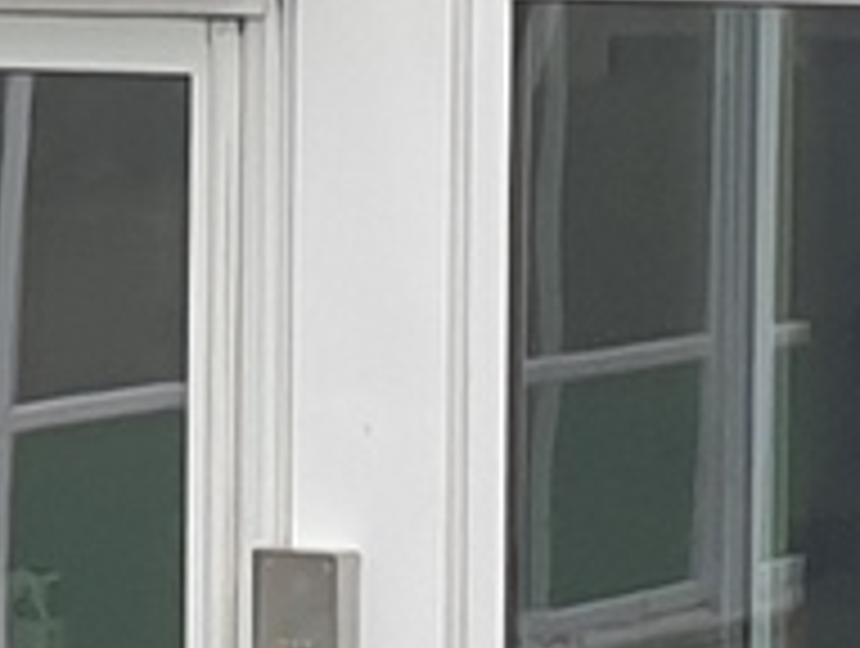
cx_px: -666
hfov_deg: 11.3
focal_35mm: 163
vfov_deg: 9.1
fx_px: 4057
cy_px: 158
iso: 50
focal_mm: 4.3
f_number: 2.4
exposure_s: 1/424
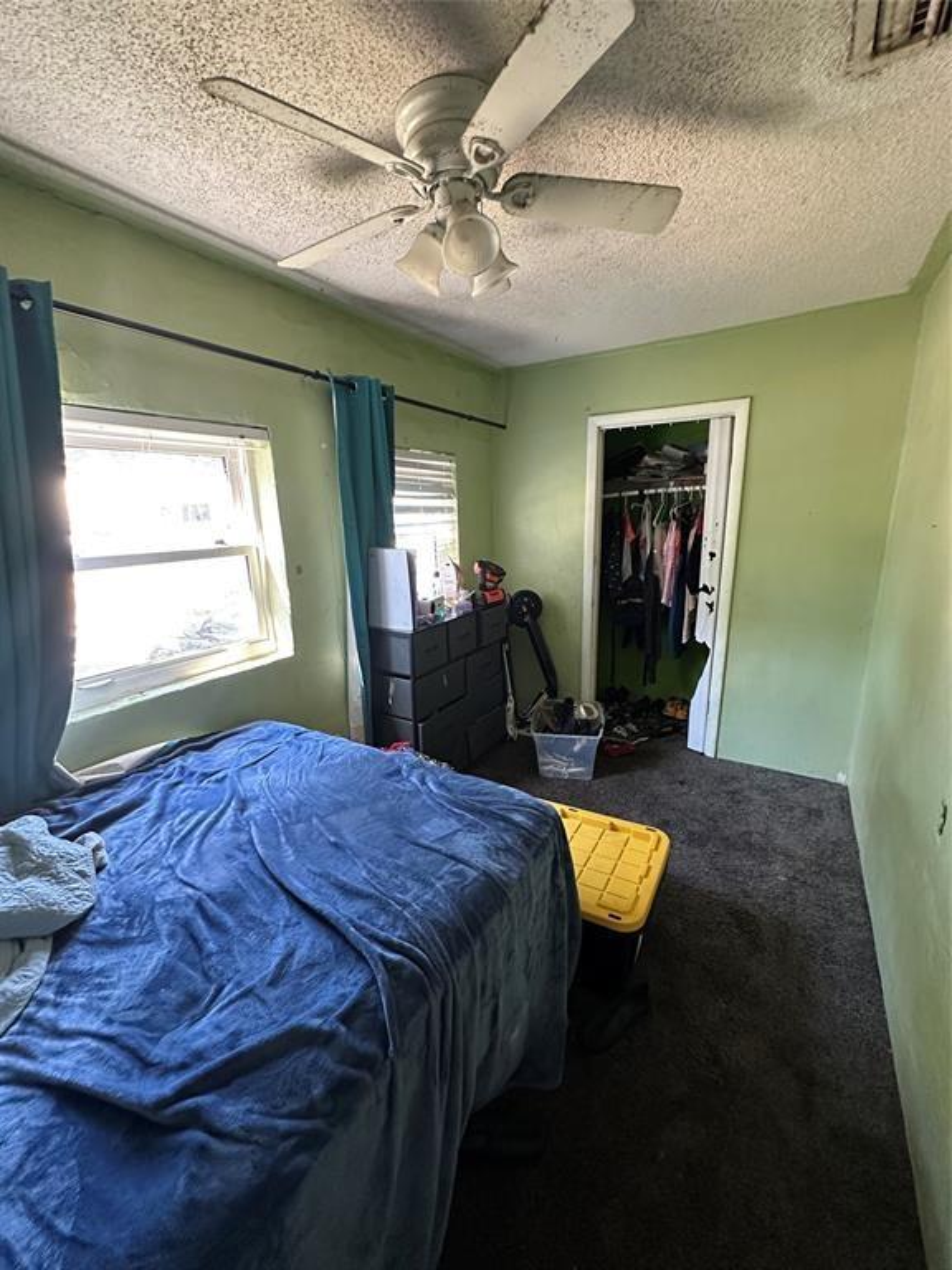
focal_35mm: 14
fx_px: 513
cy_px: 635
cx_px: 476
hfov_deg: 85.7
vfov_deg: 102.1
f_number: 2.2
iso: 640
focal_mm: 2.22
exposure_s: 1/60
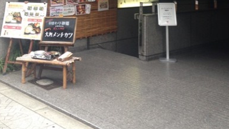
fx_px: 346
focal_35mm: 57
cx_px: 127
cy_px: -31
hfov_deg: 36.6
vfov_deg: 19.7
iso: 80
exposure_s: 1/120
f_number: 2.4
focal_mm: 4.12
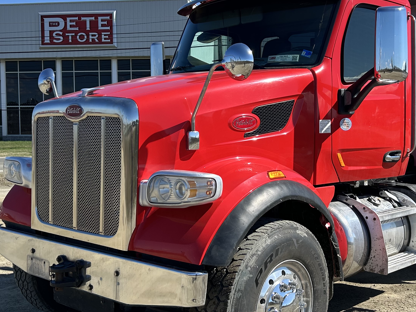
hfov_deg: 39.4
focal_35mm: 48
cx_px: 255
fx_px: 577
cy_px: 148
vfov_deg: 30.3
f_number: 1.5
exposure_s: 1/3257
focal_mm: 5.7
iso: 50
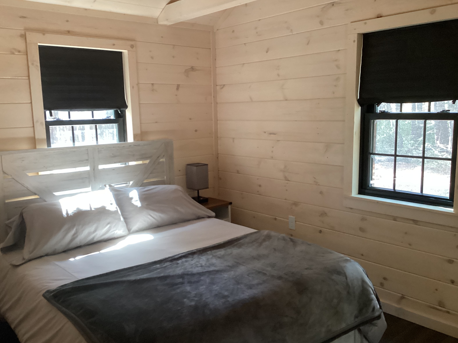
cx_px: 228
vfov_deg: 44.2
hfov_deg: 56.8
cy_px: 174
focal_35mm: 32
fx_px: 423
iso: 320
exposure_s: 1/60
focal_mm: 3.3
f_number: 2.4
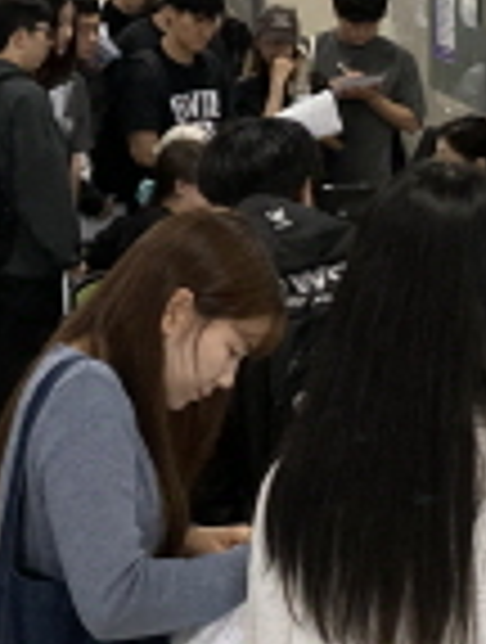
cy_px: 137
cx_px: 144
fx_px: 2180
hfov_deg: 12.7
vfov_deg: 16.7
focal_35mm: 117
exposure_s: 1/60
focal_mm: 3.99
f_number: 1.8
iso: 250
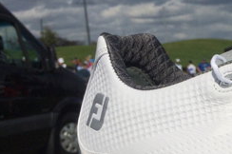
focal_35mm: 82
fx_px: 528
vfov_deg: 16.2
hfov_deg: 22.2
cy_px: 158
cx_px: 302
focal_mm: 4.12
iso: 40
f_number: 2.2
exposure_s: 1/10309
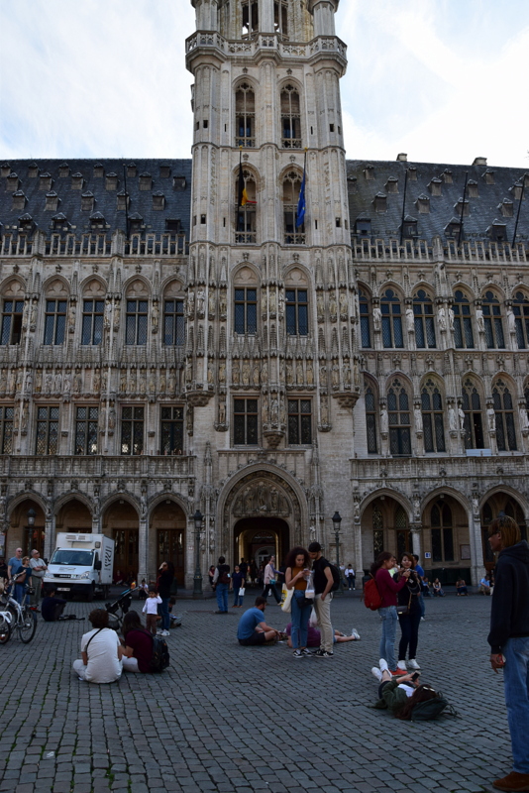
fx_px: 595
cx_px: 264
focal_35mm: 27
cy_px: 396
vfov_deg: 67.4
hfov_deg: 48.0
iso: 125
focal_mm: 18
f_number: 8
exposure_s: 1/80
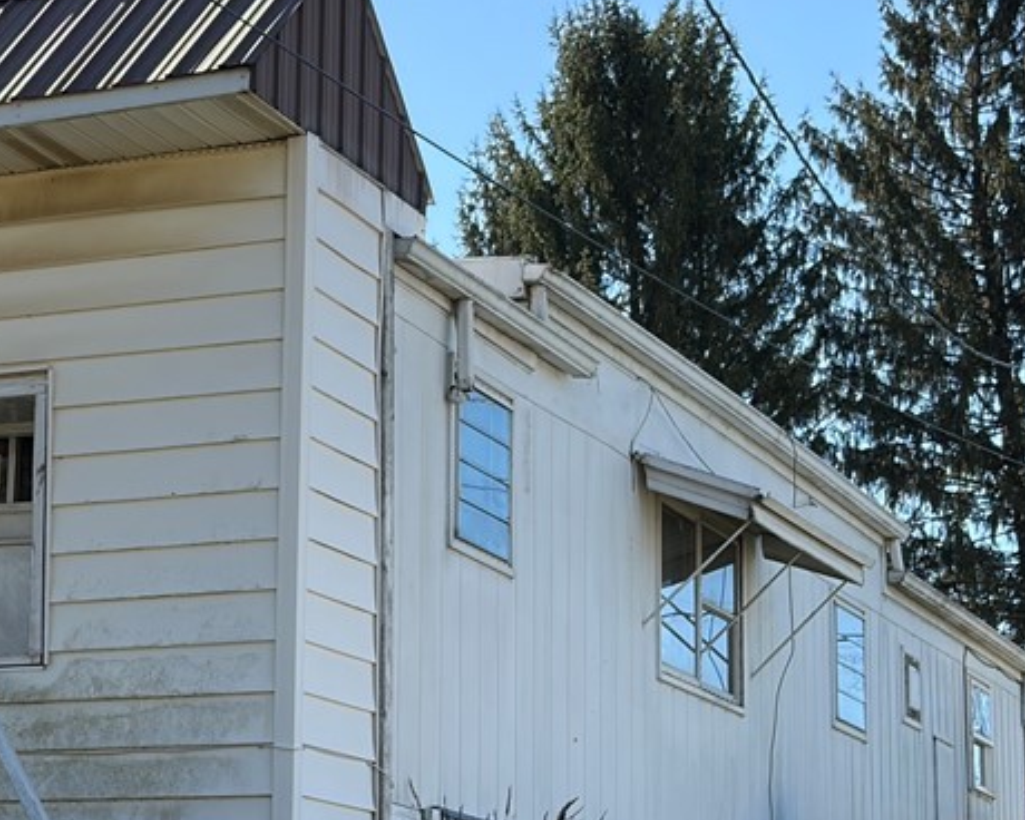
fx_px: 3428
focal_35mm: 113
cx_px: -51
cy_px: 535
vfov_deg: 13.6
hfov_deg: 16.6
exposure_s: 1/1957
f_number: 1.6
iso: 40
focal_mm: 5.96
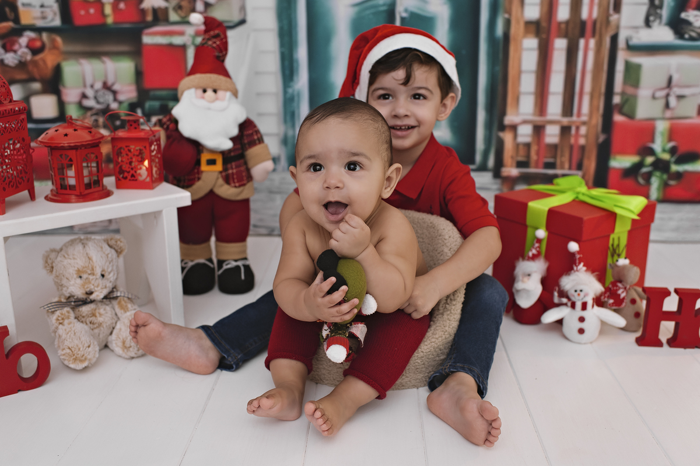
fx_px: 680
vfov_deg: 37.8
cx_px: 350
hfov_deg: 54.5
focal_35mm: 35
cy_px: 233
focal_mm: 35
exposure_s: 1/200
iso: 400
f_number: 3.2
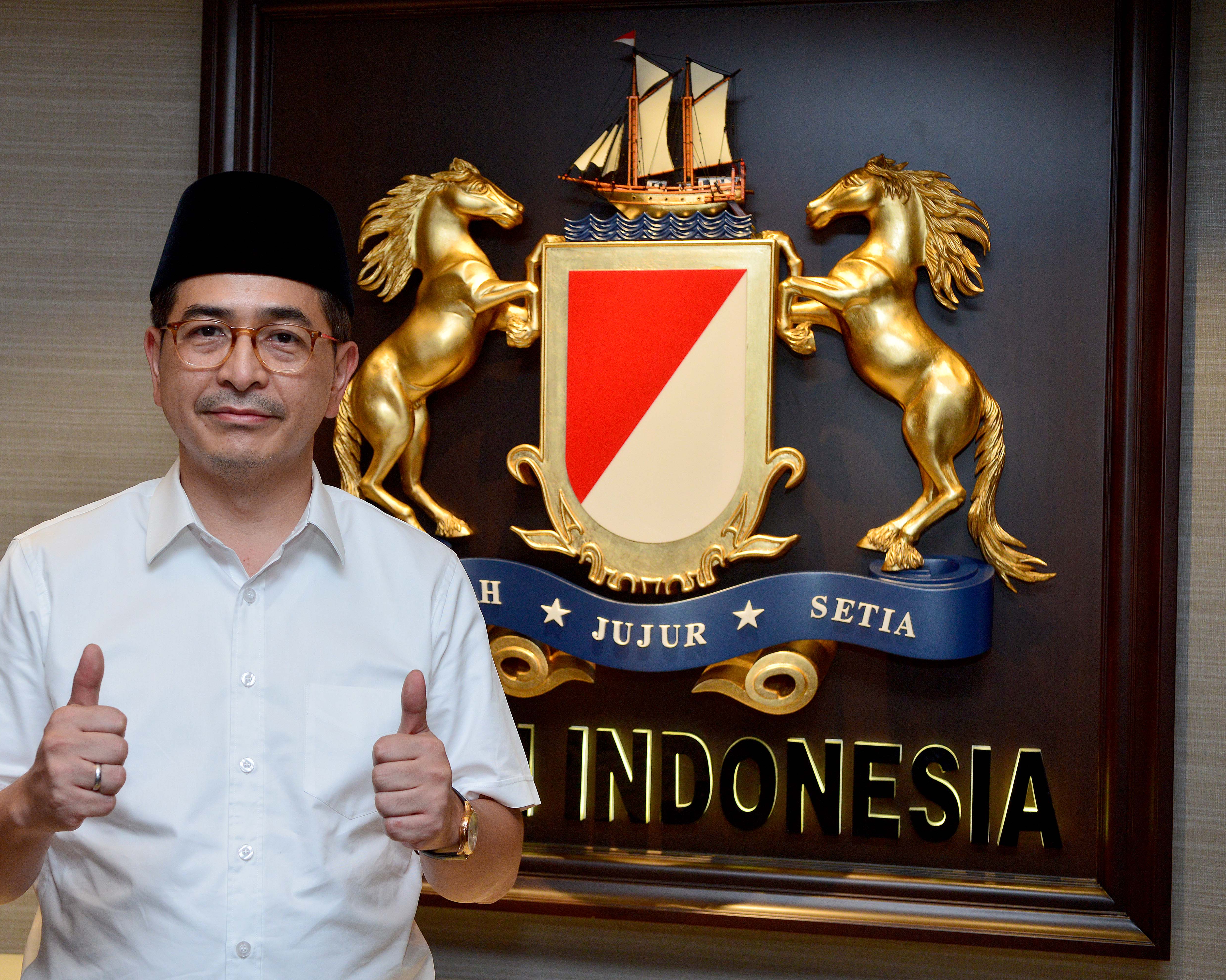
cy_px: 490
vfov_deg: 29.7
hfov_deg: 36.5
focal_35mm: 51
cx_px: 493
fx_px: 1850
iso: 1600
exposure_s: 1/125
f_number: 5.6
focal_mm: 45
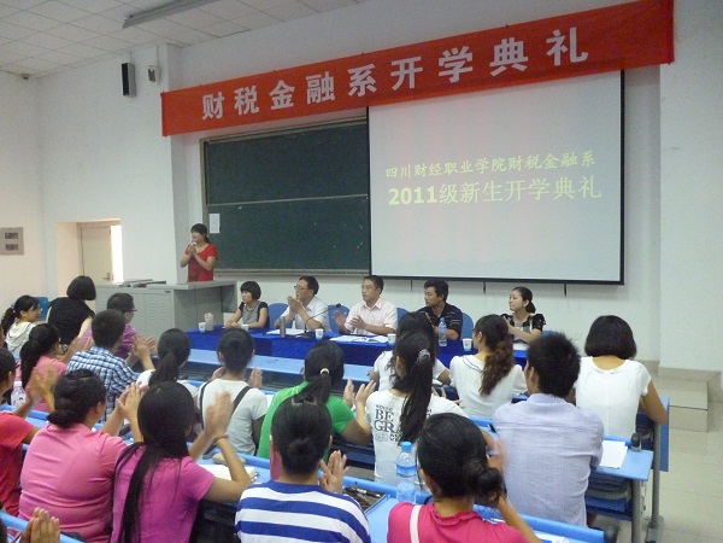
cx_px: 362
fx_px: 585
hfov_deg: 63.4
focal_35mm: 28
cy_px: 272
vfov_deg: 49.7
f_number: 3.1
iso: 800
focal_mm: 5
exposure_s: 1/40
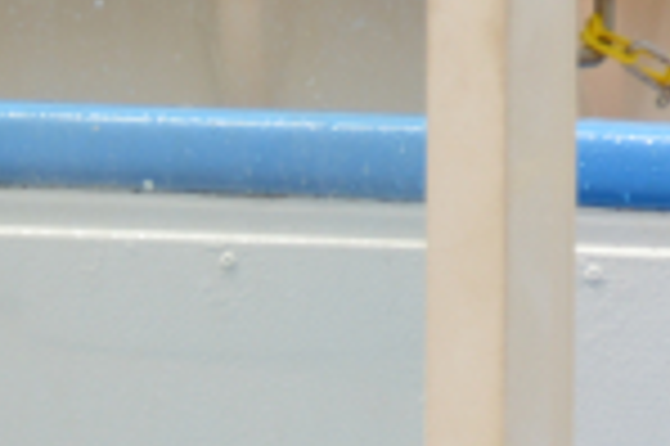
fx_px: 15740
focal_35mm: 847
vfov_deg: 1.6
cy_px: -595
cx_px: 1196
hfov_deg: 2.4
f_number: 8
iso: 100
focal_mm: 105
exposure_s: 1/250
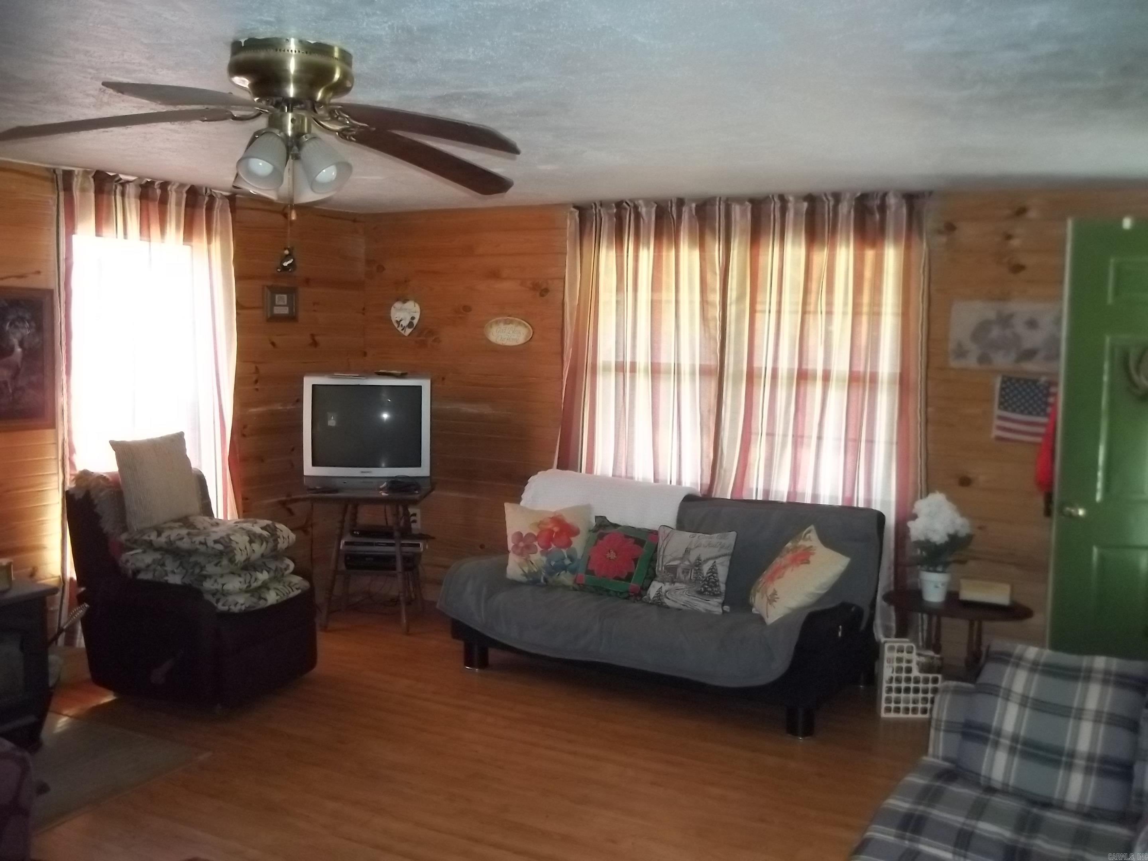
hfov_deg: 55.4
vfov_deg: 42.9
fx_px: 1094
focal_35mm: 33
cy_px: 430
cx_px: 574
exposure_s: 1/40
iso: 320
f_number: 3.3
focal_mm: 5.9
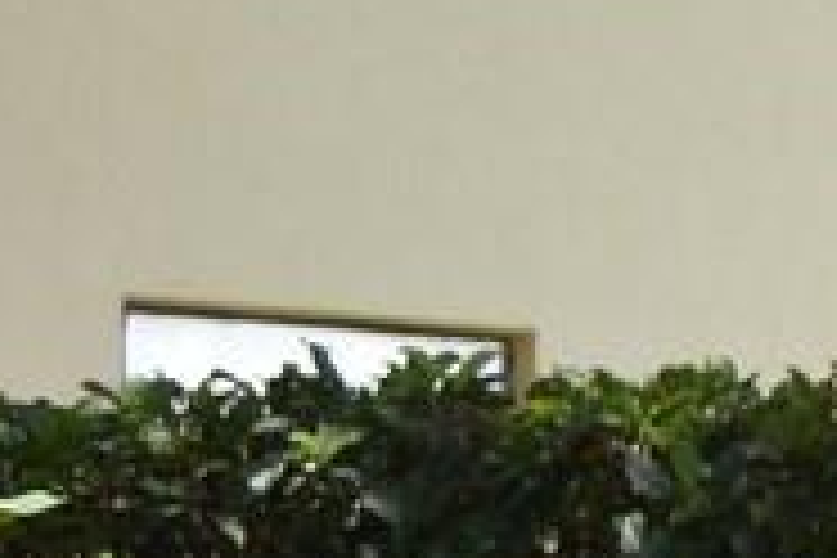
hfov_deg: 7.4
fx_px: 6138
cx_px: 1827
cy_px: 1220
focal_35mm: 264
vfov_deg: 5.1
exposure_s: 1/200
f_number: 4.5
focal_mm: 32
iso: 100
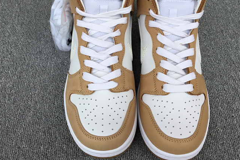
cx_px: 121
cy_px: 53
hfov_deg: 43.6
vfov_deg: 29.7
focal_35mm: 45
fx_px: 300
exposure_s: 1/741
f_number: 2.4
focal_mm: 3.3
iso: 25
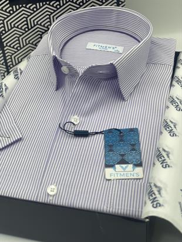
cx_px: 91
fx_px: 364
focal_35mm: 52
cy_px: 121
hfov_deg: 28.0
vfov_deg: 36.8
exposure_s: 1/123
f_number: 2
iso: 25
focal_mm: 6
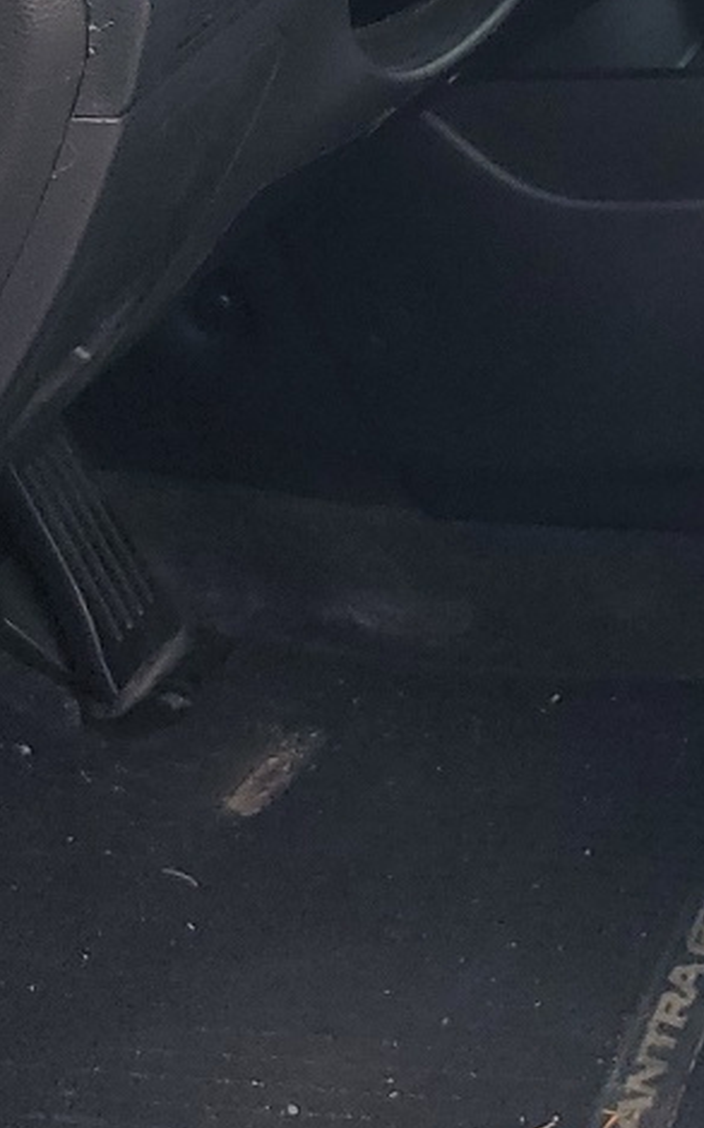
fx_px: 2887
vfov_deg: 20.7
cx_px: 1264
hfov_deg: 12.7
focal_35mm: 94
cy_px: -204
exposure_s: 1/500
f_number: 1.5
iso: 50
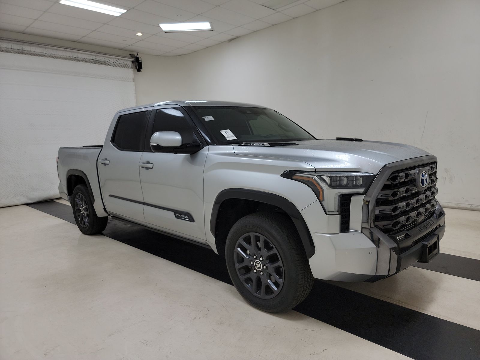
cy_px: 180
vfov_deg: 56.8
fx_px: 333
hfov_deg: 71.6
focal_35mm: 24
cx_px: 240
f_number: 1.8
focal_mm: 6.7
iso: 50
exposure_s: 1/151
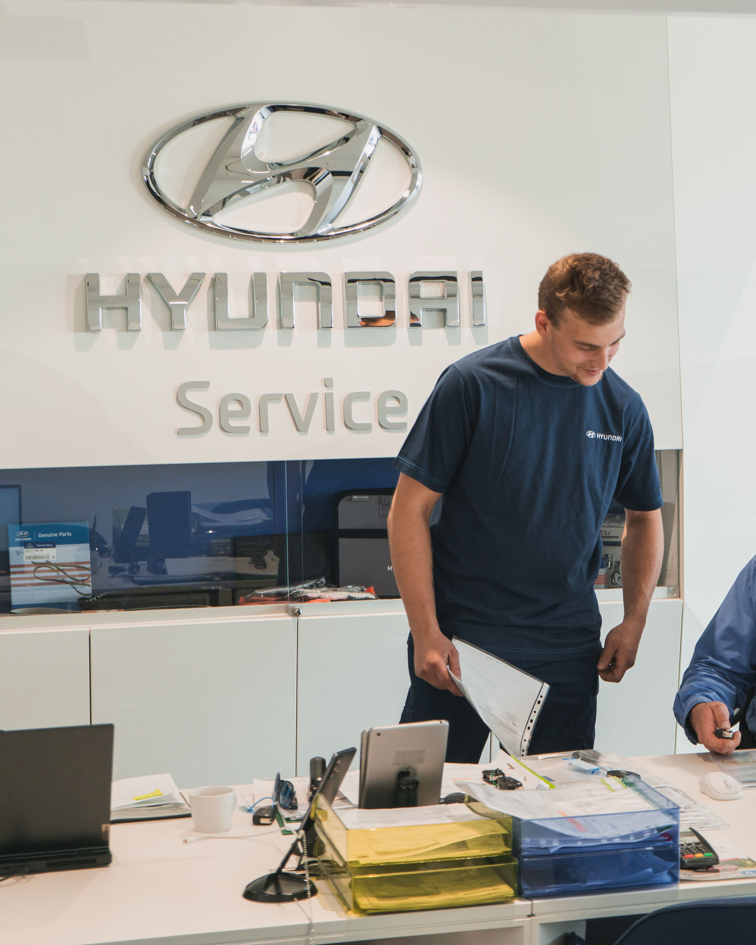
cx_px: 564
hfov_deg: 21.4
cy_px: 476
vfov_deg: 26.8
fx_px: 1986
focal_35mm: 71
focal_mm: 50
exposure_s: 1/160
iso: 800
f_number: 4.5
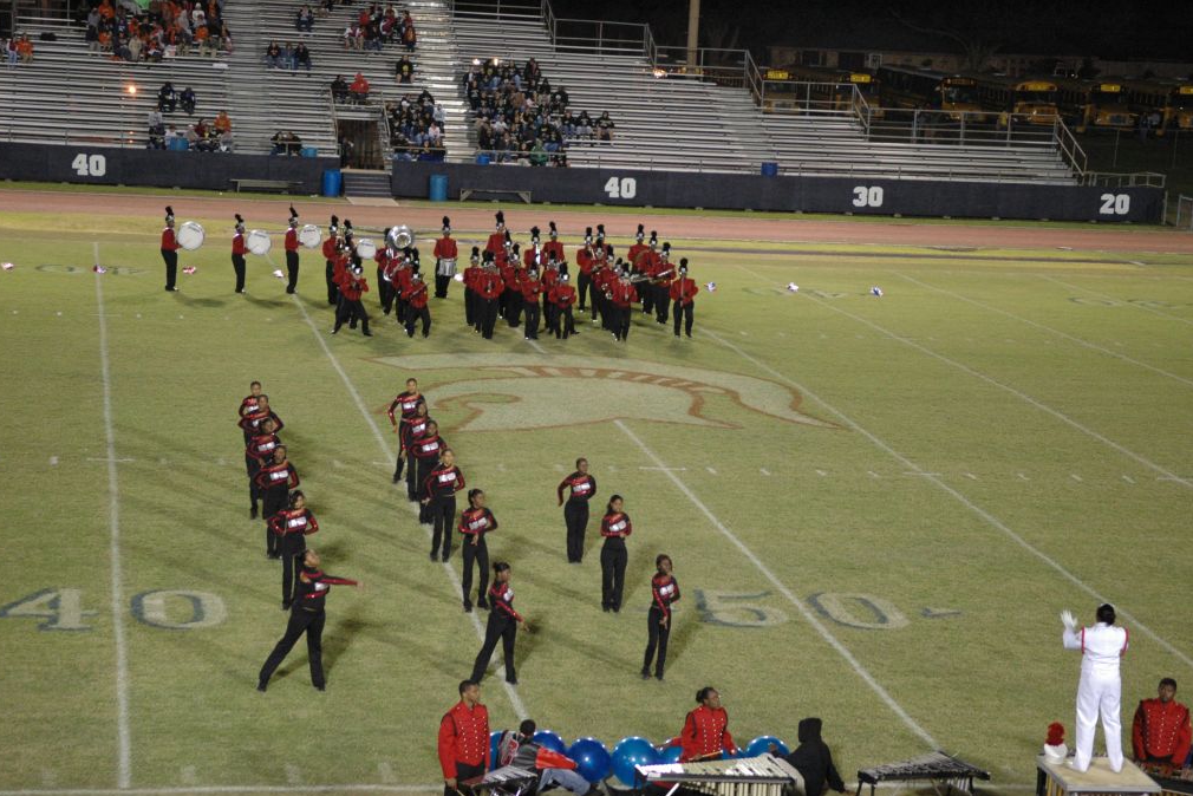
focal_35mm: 84
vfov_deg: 16.4
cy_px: 400
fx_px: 2768
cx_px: 591
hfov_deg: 24.3
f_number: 2.8
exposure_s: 1/60
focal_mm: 55
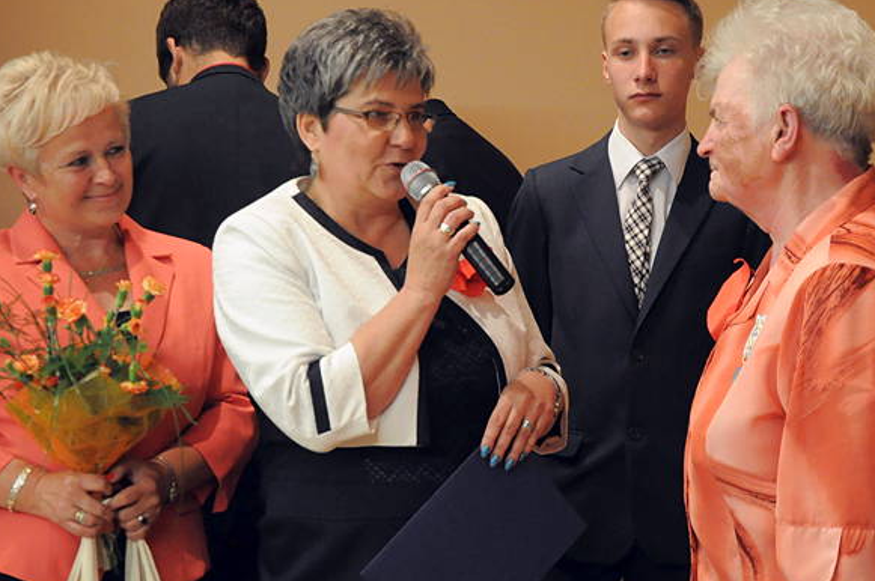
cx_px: 458
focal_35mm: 99
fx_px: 2397
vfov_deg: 13.8
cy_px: 311
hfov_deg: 20.7
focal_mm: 45
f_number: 5
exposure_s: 1/80
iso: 2500
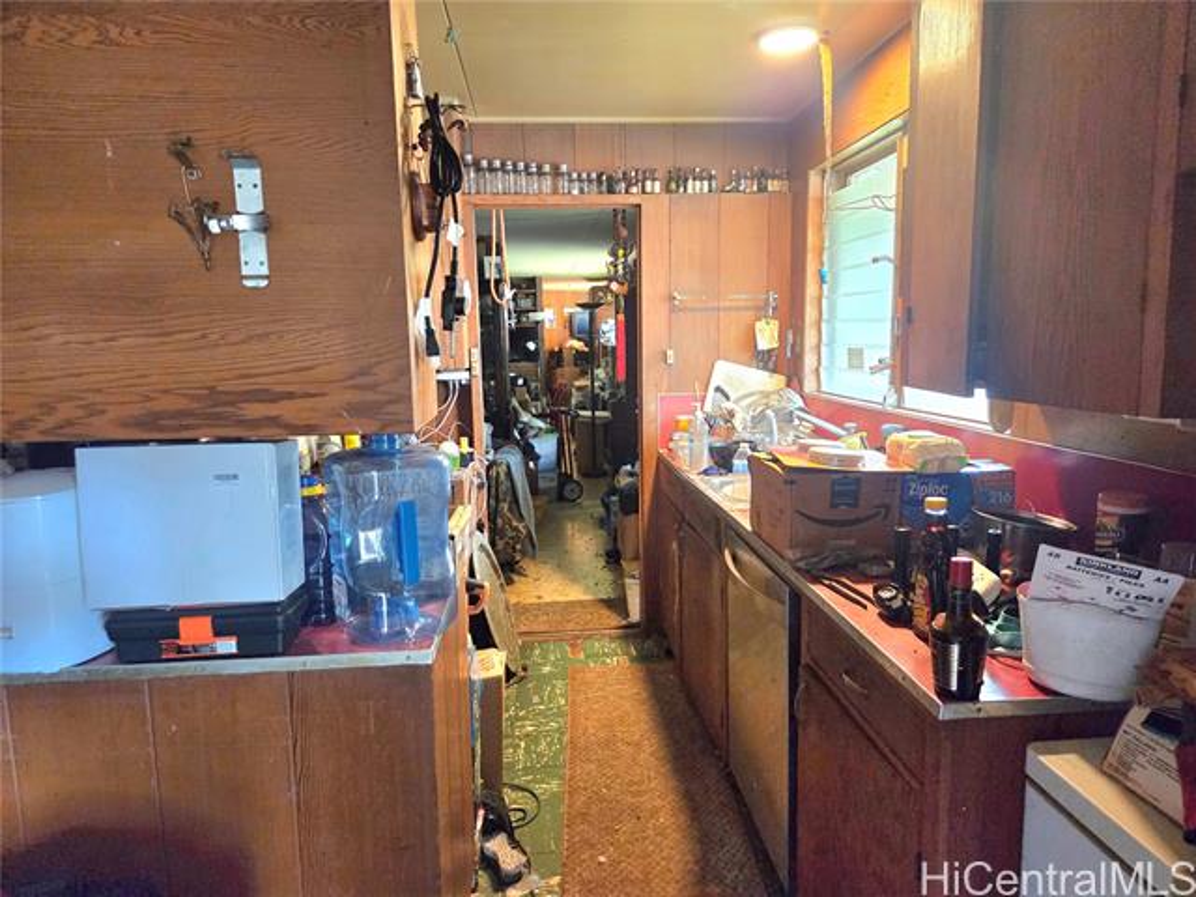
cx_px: 598
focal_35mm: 23
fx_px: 795
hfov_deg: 73.9
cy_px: 448
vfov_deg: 58.9
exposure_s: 1/120
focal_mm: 5.4
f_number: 1.8
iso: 1250
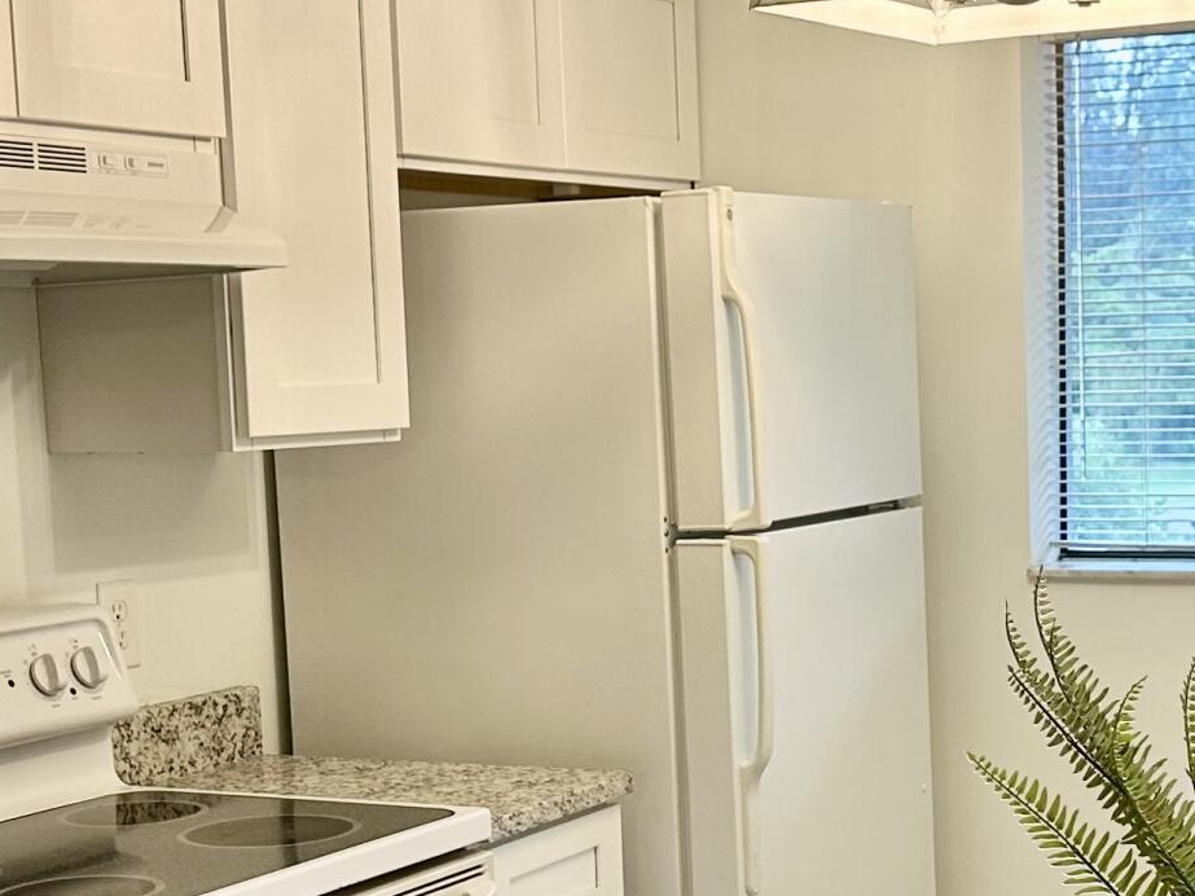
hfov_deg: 24.8
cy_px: 615
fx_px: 2692
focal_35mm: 78
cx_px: 878
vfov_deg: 18.8
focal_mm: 6.86
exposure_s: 1/120
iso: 125
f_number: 1.78
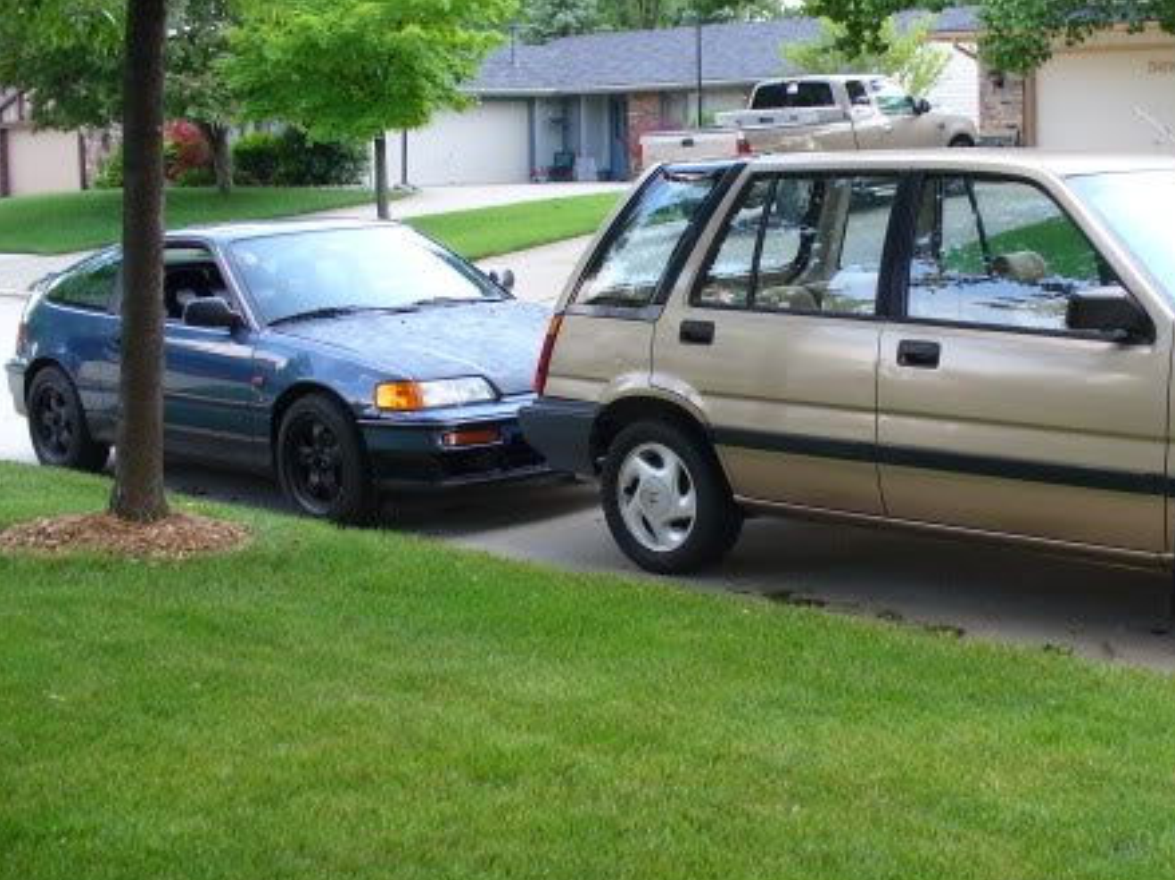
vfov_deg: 27.0
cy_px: 401
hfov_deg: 35.0
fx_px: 1832
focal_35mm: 54
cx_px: 830
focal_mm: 6.1
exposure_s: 1/125
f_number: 2.8
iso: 100
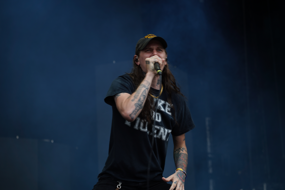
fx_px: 831
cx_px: 142
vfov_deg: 13.0
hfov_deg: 19.5
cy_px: 95
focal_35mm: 105
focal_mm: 105
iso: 100
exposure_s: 1/160
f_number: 4.5
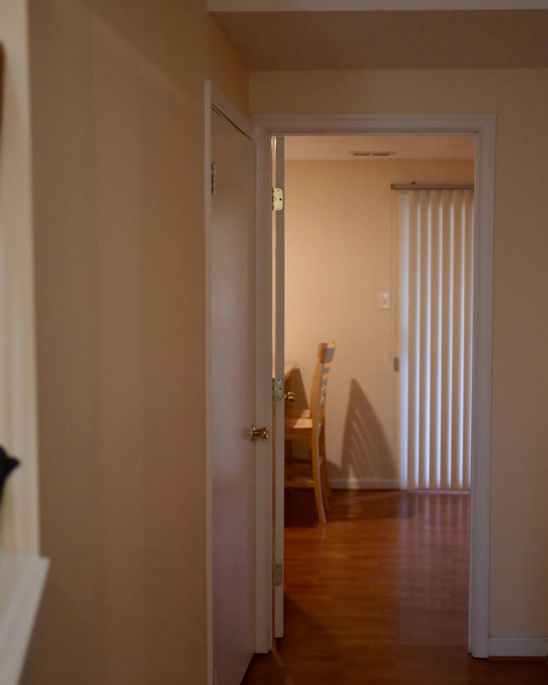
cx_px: 338
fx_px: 1075
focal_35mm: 53
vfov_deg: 35.4
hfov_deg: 28.5
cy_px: 357
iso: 2500
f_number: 1.8
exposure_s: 1/2000
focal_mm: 35
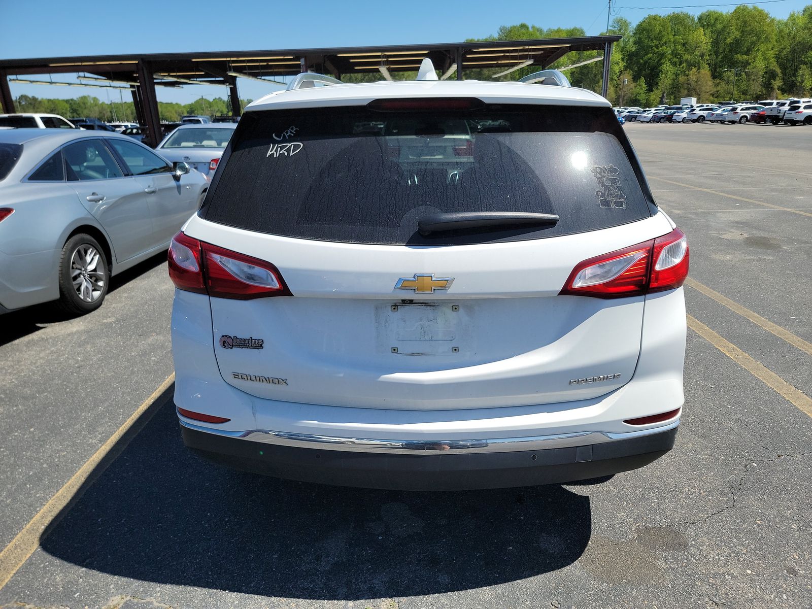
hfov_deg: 71.6
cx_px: 406
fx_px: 563
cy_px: 304
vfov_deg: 56.8
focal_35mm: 24
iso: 50
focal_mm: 6.7
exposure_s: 1/926
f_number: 1.8
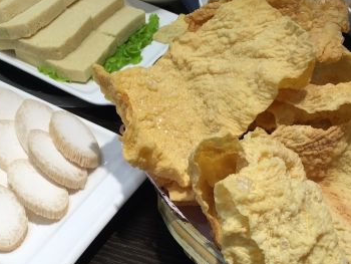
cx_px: 111
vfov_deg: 25.0
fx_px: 589
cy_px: 196
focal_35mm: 58
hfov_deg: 32.9
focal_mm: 4.15
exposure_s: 1/100
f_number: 2.2
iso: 32
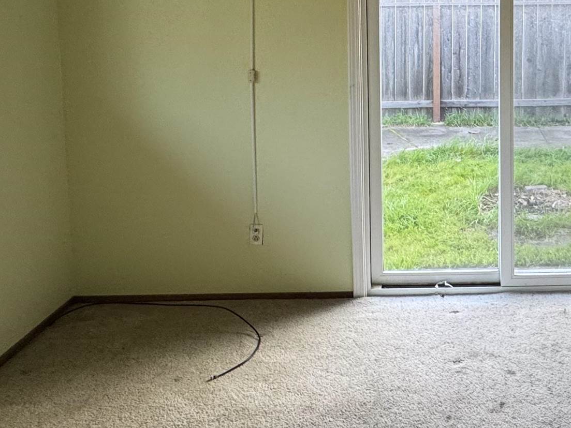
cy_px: 27
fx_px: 643
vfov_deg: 34.4
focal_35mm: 39
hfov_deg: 45.0
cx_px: 472
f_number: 2.2
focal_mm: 2.22
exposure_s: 1/120
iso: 200
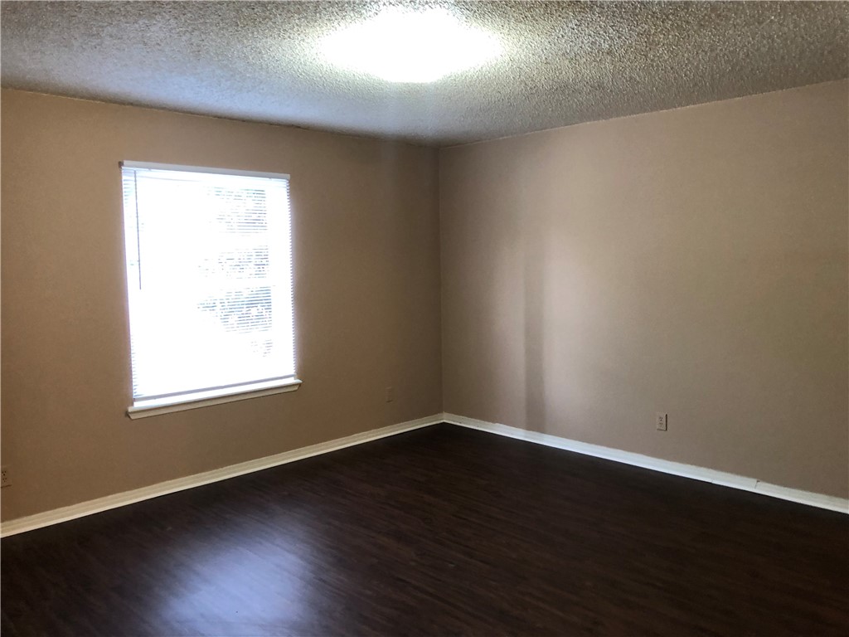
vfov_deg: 49.7
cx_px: 424
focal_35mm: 28
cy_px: 318
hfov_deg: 63.4
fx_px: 687
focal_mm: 4
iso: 40
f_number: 1.8
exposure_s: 1/15
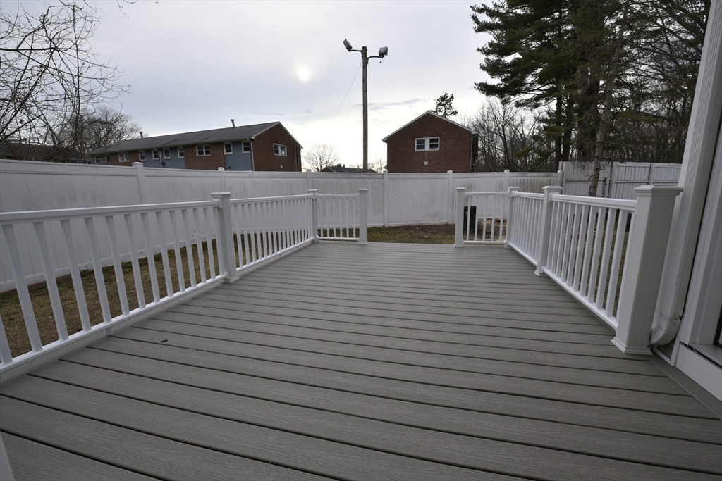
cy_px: 240
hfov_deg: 104.2
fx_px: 281
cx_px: 361
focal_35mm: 14
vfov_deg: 81.2
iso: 500
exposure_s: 1/500
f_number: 11
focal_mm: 14
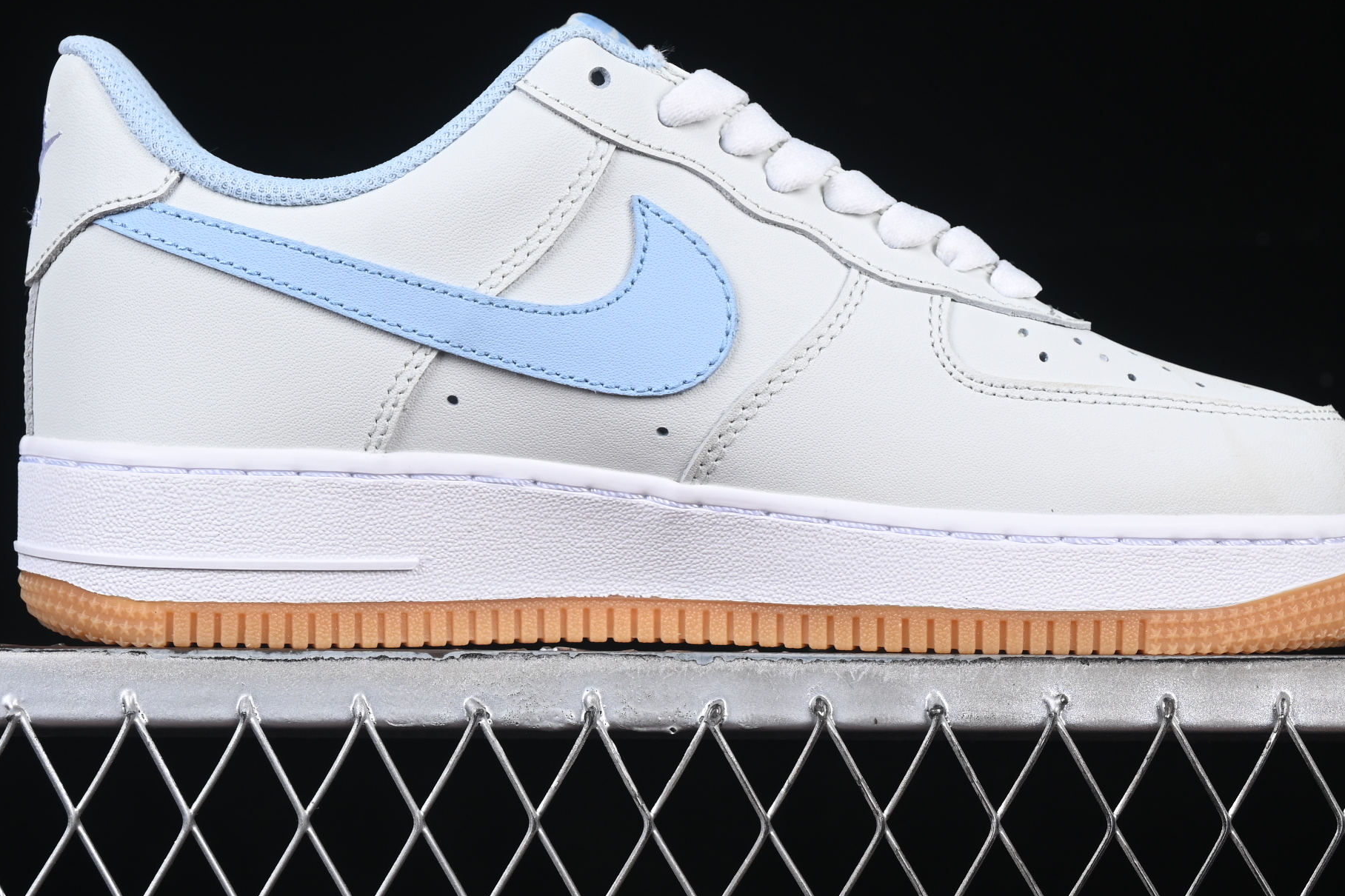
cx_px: 697
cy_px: 222
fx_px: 4295
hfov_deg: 17.8
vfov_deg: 11.9
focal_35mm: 115
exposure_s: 1/80
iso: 160
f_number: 8
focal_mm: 50
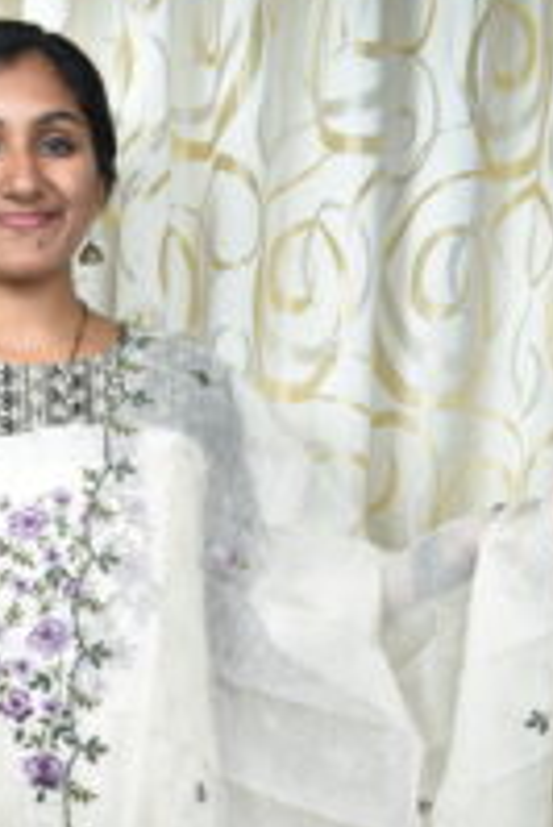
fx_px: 1403
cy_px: 806
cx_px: 62
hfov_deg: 21.8
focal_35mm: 61
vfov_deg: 30.7
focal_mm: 18
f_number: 4
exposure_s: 1/60
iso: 200
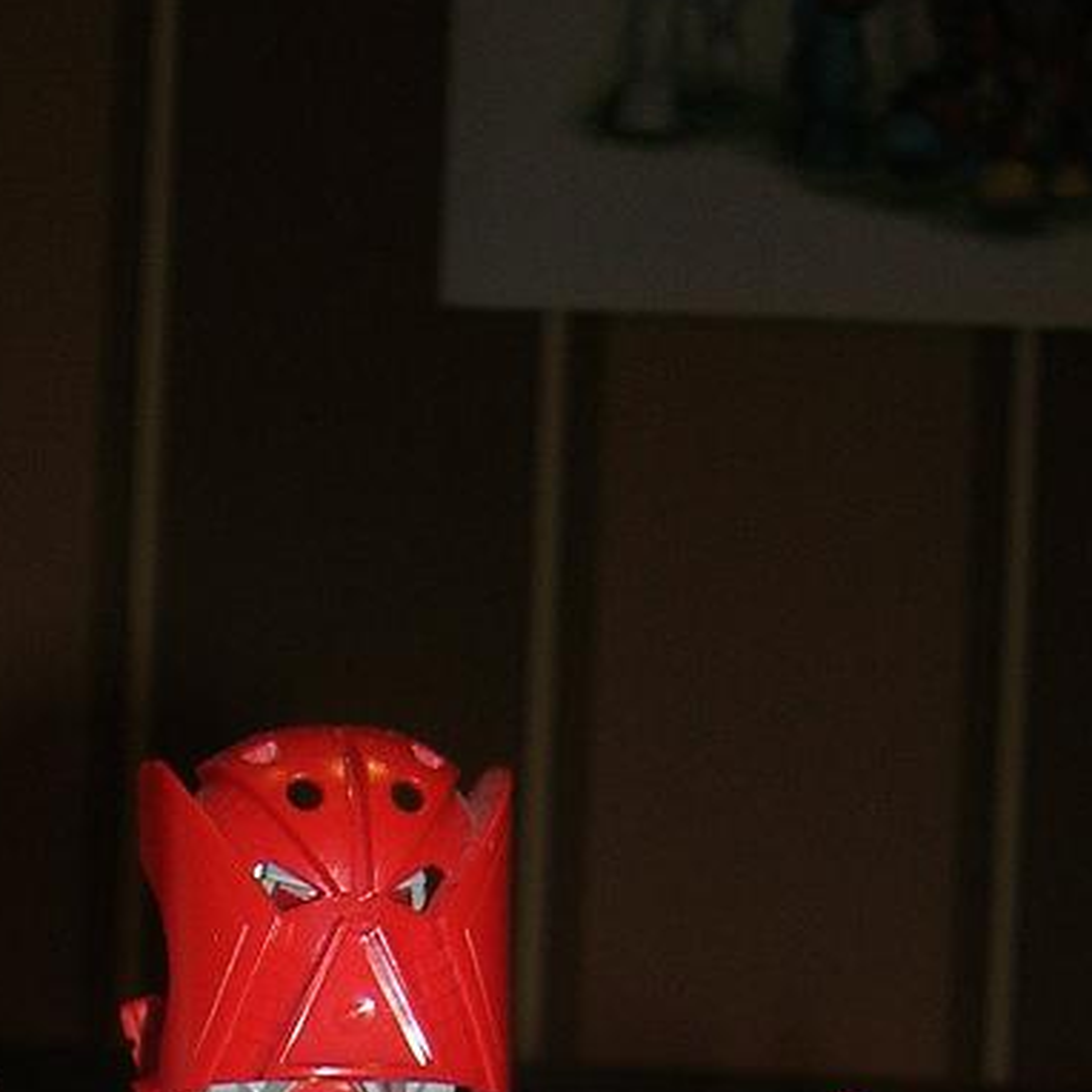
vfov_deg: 14.0
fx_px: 4069
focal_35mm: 114
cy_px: 1821
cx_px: 203
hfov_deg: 15.2
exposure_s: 1/60.1
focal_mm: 6.4
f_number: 3
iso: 50
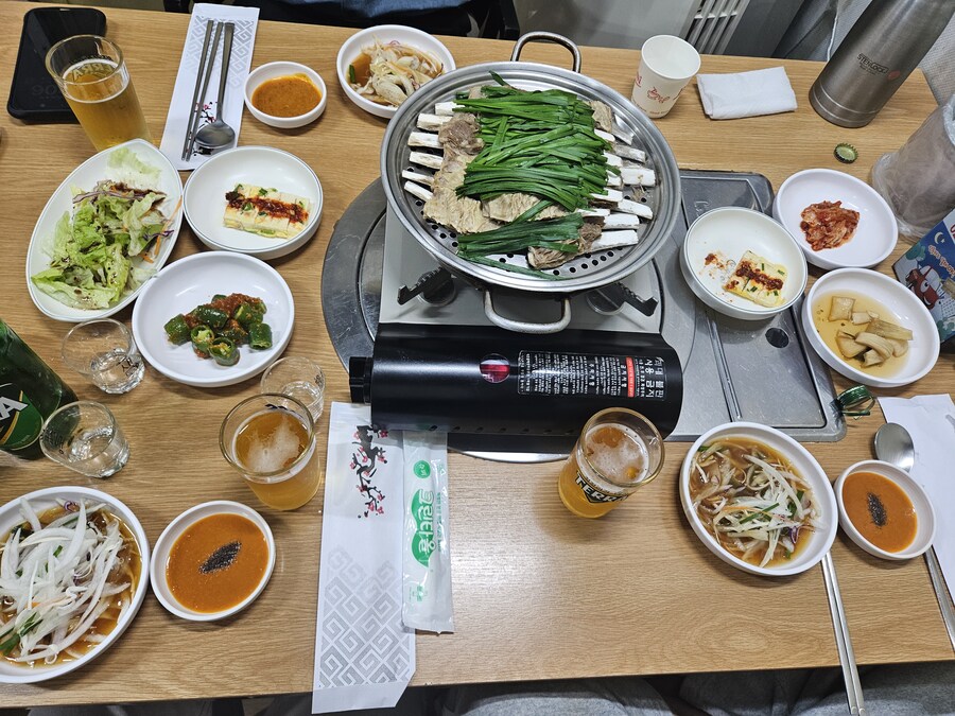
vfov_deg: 58.9
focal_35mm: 23
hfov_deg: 73.9
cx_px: 478
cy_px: 358
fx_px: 635
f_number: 1.8
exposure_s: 1/120
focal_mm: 5.4
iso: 200
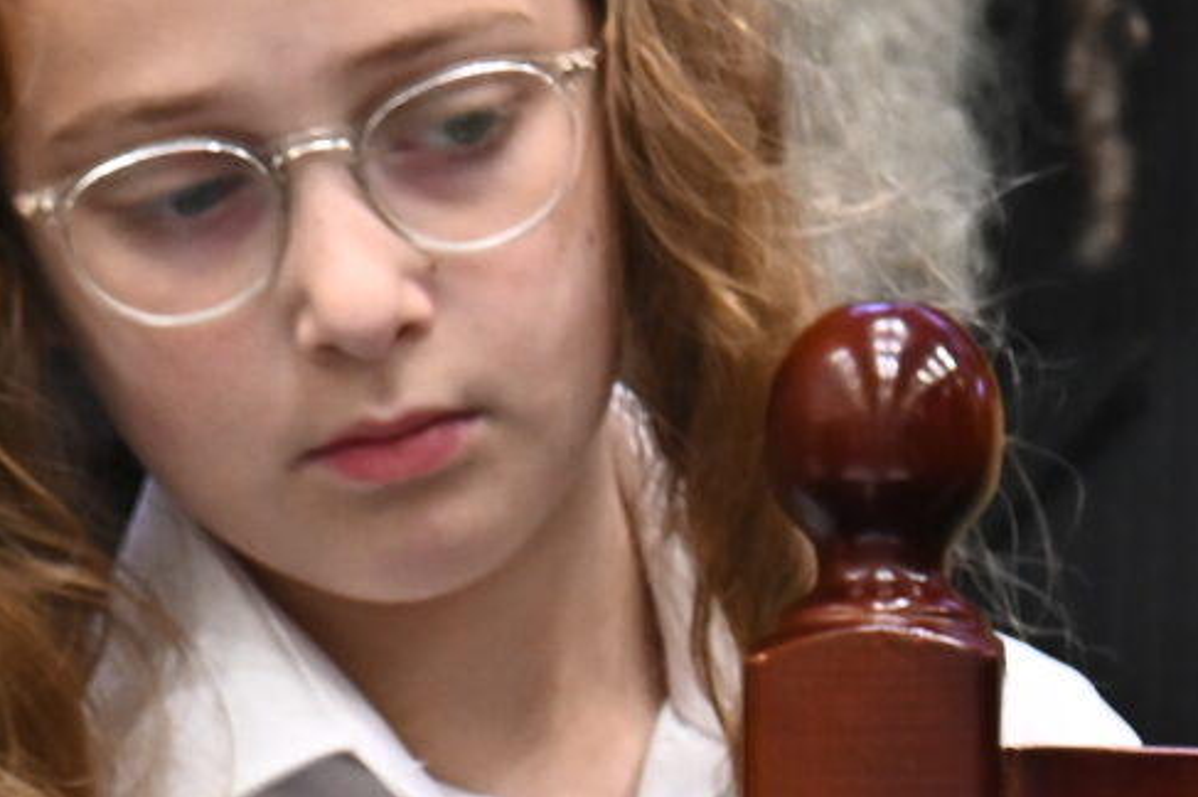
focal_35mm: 1766
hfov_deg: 1.2
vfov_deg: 0.8
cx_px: 1569
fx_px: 58727
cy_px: 1080
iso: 2000
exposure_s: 1/125
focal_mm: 420
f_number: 7.1
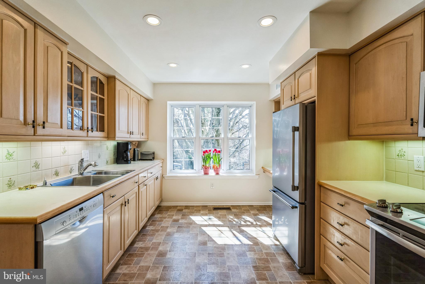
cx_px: 212
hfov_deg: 96.7
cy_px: 142
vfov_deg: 73.7
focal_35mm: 16
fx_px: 189
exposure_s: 1/320
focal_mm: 16
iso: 640
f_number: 5.6
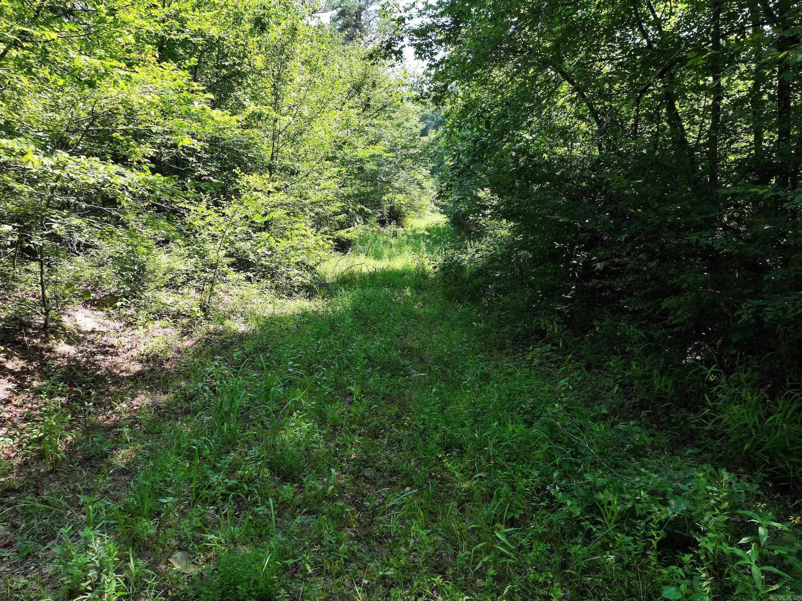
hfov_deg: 71.6
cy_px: 300
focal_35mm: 24
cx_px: 401
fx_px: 556
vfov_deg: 56.8
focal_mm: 12.29
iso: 150
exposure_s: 1/640
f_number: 2.8
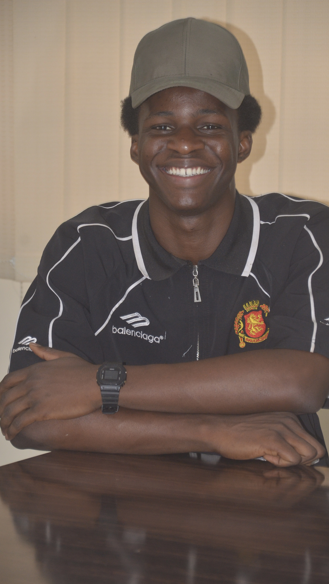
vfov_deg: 13.0
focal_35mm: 166
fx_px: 2567
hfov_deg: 7.3
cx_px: 189
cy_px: 292
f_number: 5.6
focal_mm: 105
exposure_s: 1/60
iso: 800
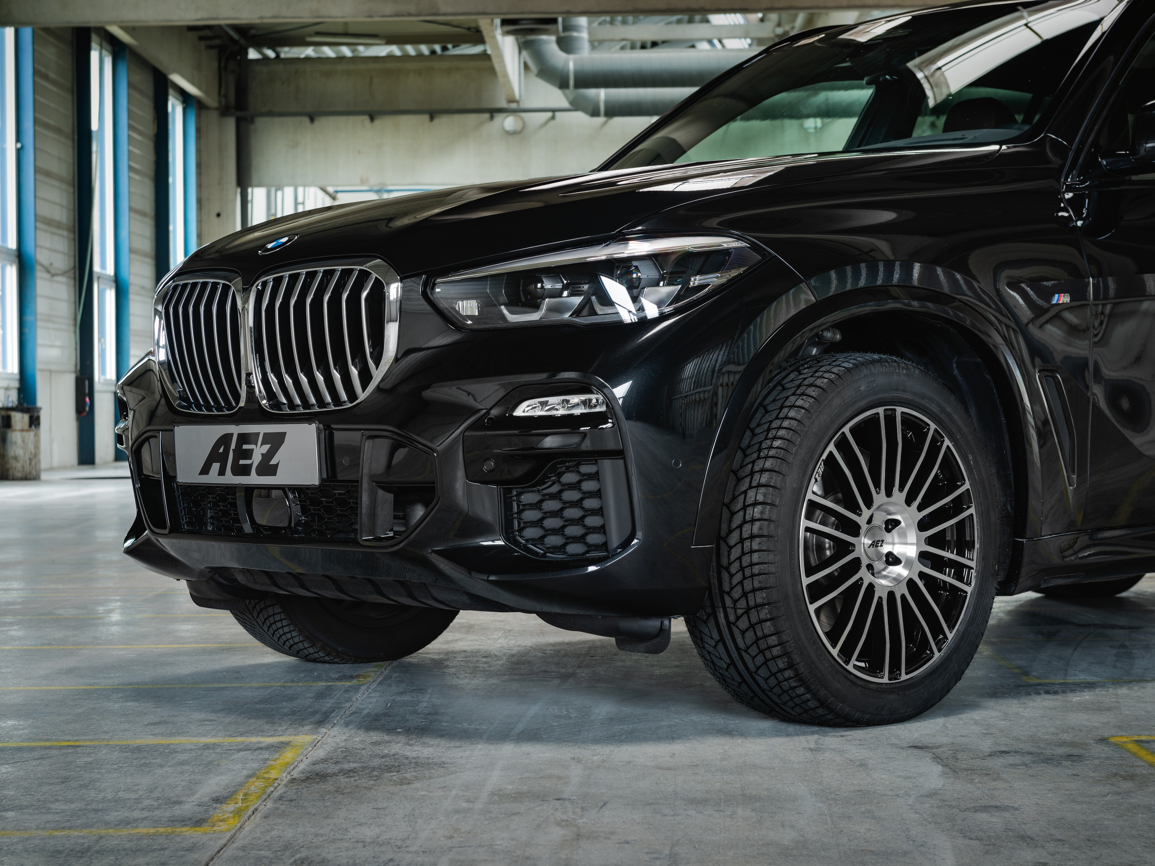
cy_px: 431
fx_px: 2402
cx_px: 512
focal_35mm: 72
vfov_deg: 20.4
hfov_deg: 27.0
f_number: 8
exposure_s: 1.3
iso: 100
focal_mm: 66
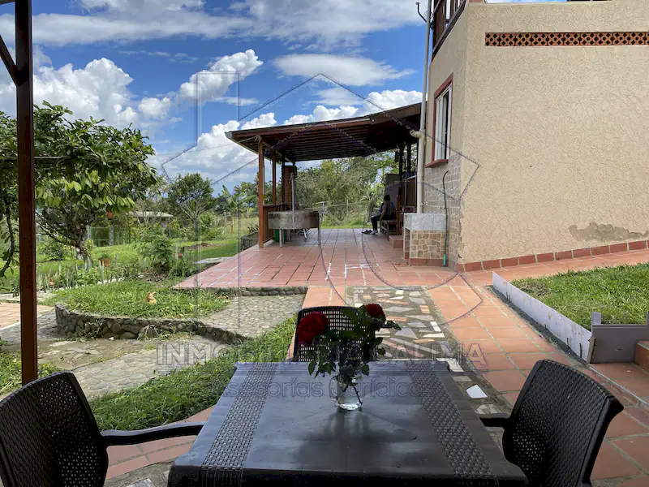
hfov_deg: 67.3
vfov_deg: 53.1
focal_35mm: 26
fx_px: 487
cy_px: 244
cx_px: 324
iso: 32
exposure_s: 1/1678
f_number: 1.8
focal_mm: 4.25
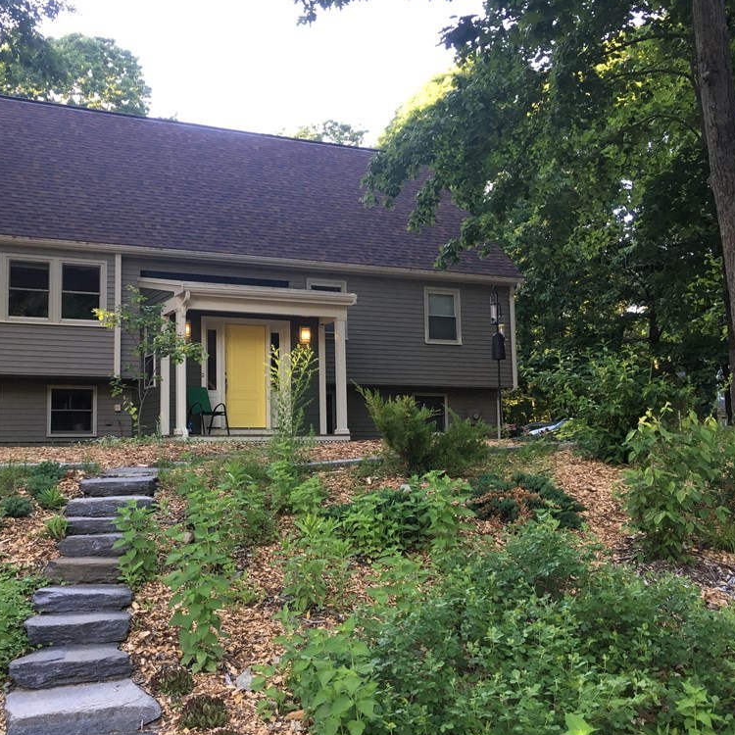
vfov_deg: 47.2
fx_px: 841
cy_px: 368
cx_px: 247
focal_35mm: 35
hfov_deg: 46.5
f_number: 2.2
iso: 25
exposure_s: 1/30
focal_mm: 4.15
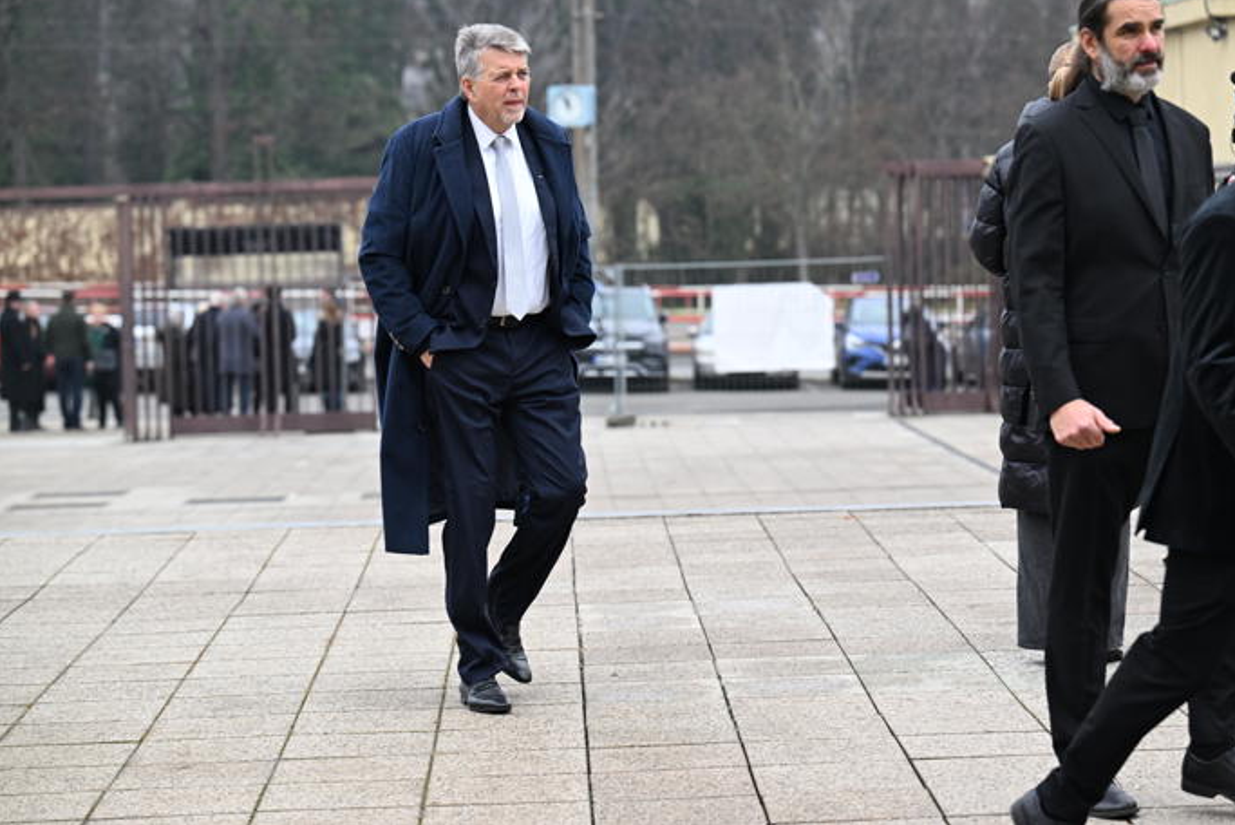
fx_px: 3603
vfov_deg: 13.1
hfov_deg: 19.4
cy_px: 411
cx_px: 620
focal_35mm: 105
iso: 800
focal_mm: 104
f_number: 4
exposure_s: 1/800
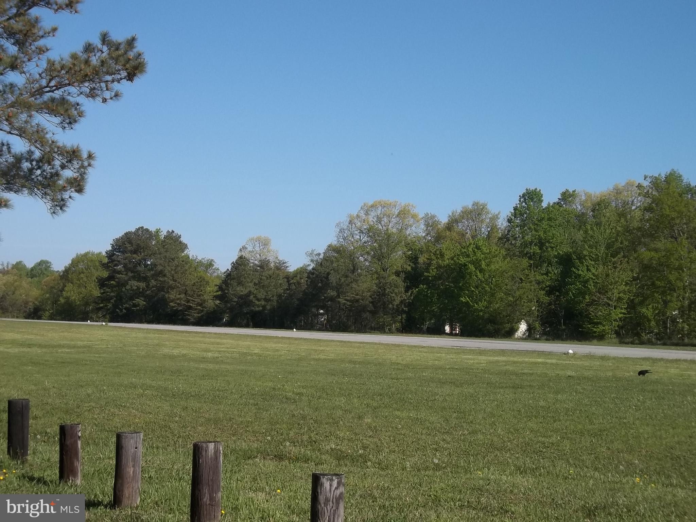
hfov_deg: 30.7
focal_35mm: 63
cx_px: 348
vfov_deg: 23.3
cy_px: 261
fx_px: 1267
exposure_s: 1/500
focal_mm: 11.2
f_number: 5.6
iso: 80
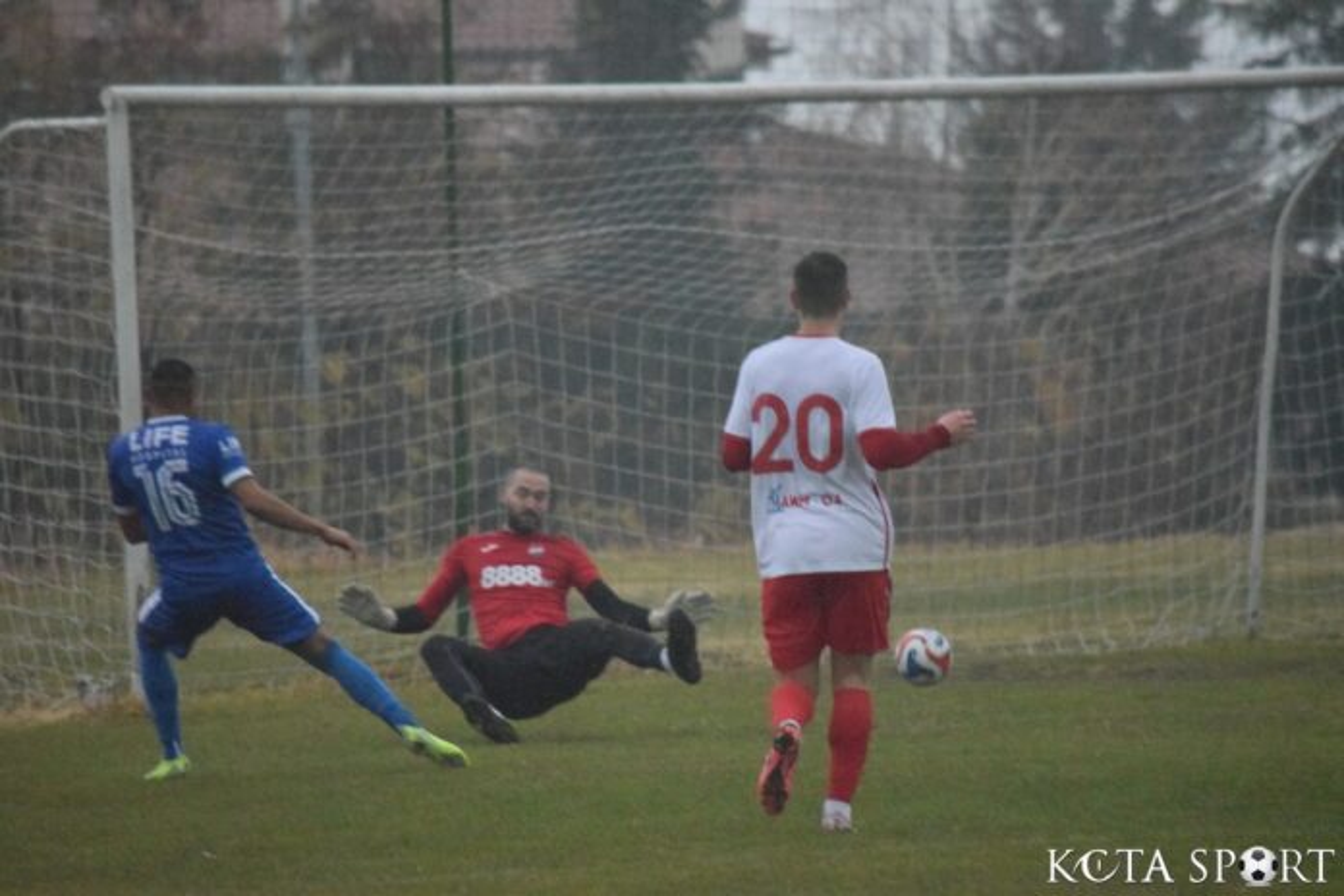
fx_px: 15679
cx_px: 672
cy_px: 448
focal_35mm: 420
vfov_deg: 3.3
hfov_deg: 4.9
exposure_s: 1/640
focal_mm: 280
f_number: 5.6
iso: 12800
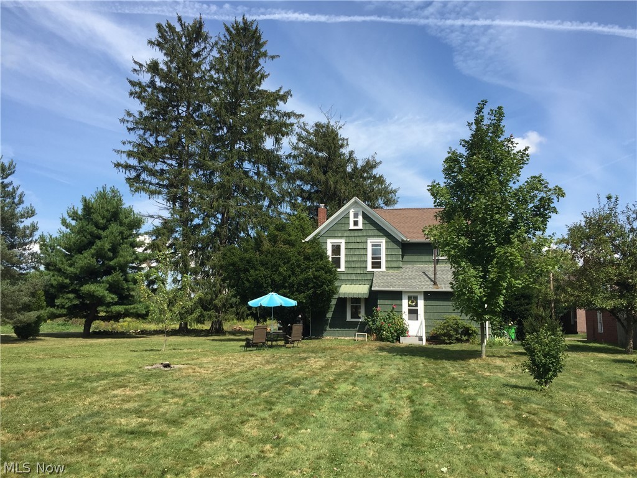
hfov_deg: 61.7
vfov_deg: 48.2
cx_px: 318
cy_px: 239
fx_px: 534
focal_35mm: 29
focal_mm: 4.15
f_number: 2.2
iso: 32
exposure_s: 1/1582
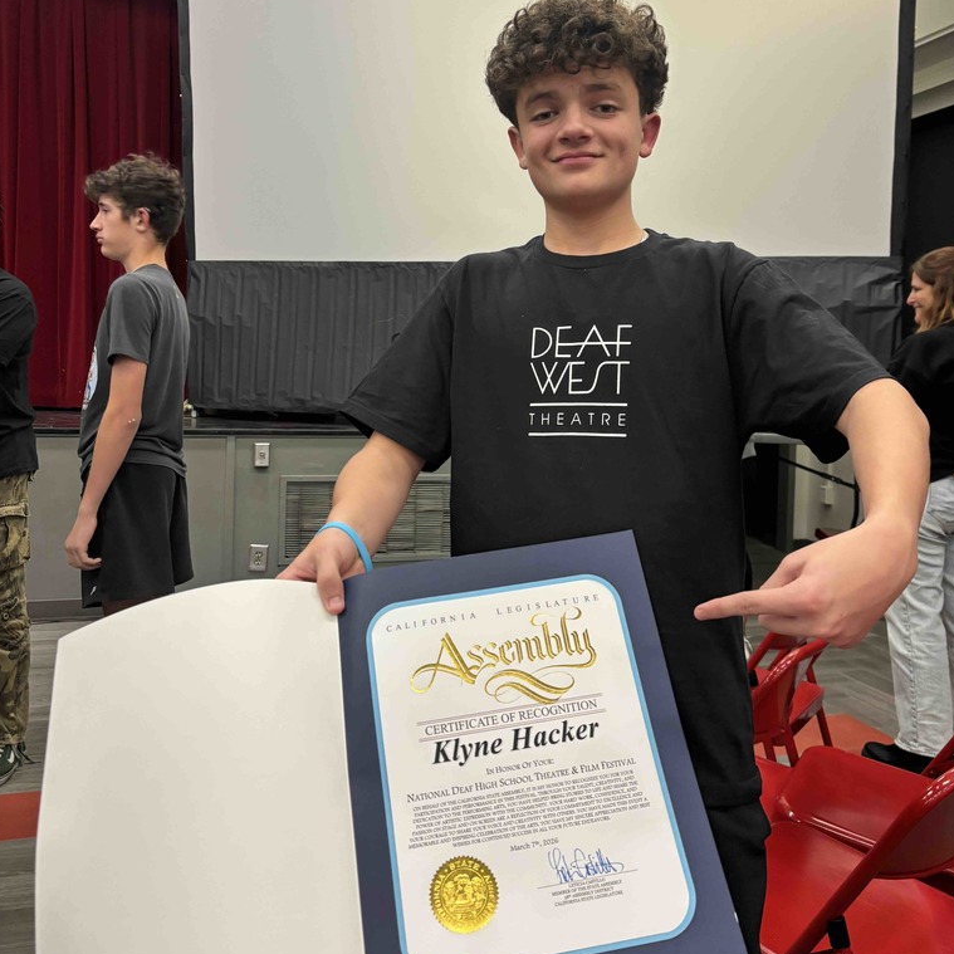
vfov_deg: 52.3
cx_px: 479
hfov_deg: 52.5
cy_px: 408
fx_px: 967
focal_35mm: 31
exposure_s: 1/63
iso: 125
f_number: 1.6
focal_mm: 5.96
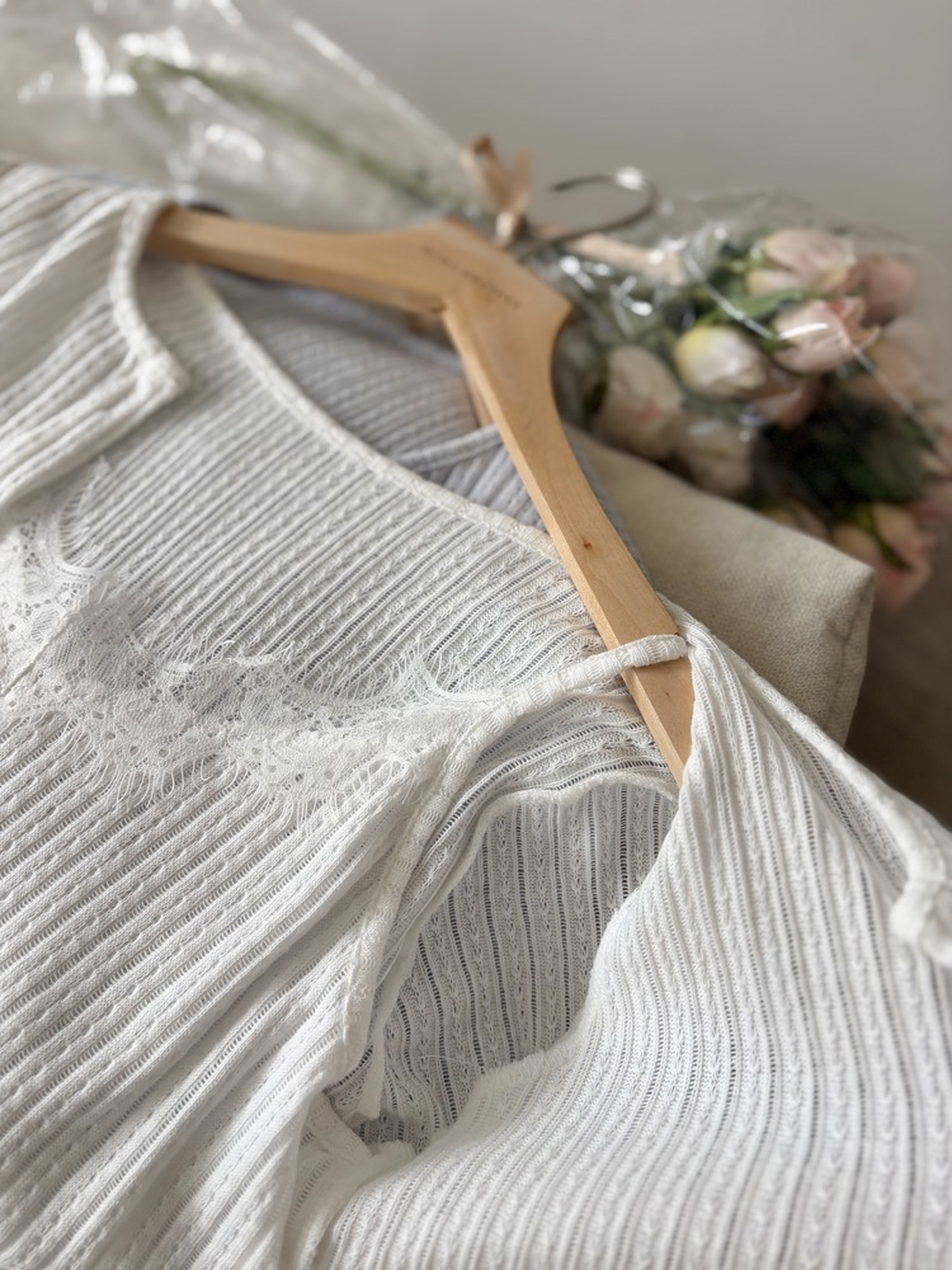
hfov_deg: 53.1
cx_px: 476
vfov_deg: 67.3
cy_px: 635
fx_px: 953
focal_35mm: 26
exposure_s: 1/60
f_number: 1.6
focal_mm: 5.96
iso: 100
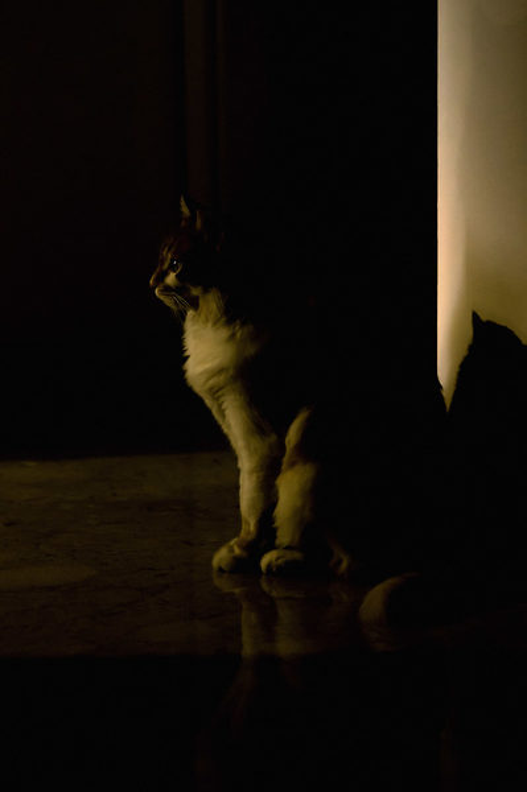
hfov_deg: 13.0
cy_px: 396
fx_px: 2309
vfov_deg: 19.5
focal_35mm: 105
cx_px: 264
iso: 500
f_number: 2.4
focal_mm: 70
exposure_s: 1/100
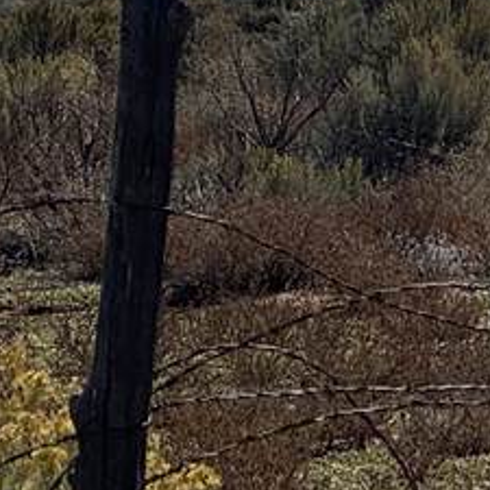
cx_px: 187
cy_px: -481
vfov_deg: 4.5
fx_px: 6214
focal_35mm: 388
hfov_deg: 4.5
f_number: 2.8
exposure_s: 1/2732
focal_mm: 9
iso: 32
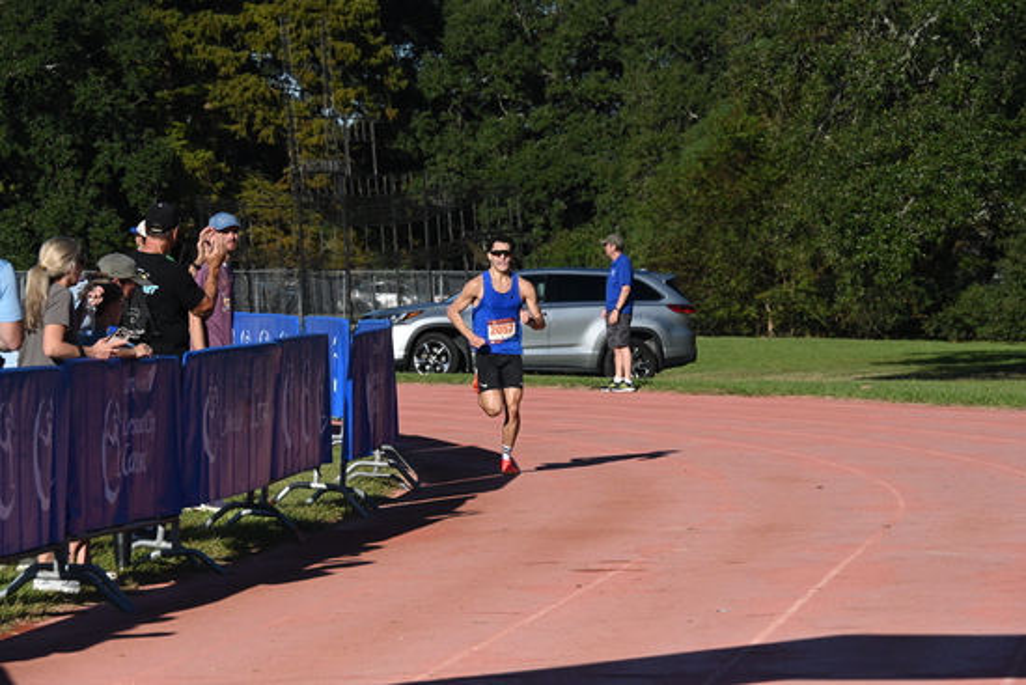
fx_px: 4703
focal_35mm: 165
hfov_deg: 12.4
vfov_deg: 8.3
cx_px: 513
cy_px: 342
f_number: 13
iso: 4000
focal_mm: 165
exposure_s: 1/8000
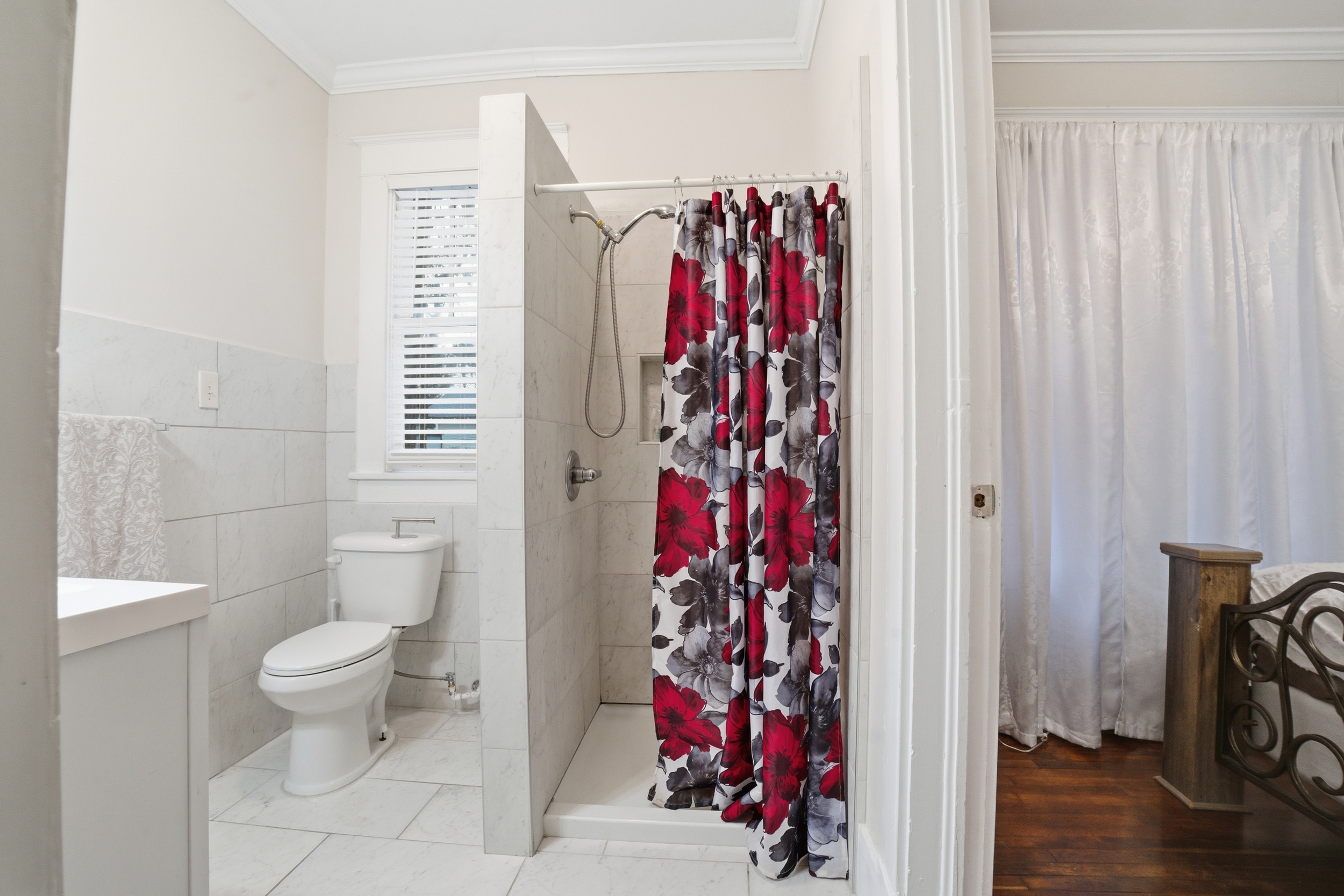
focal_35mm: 16
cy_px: 448
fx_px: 597
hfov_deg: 96.7
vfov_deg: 73.8
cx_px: 672
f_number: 9
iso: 1000
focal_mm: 16
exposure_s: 1/60
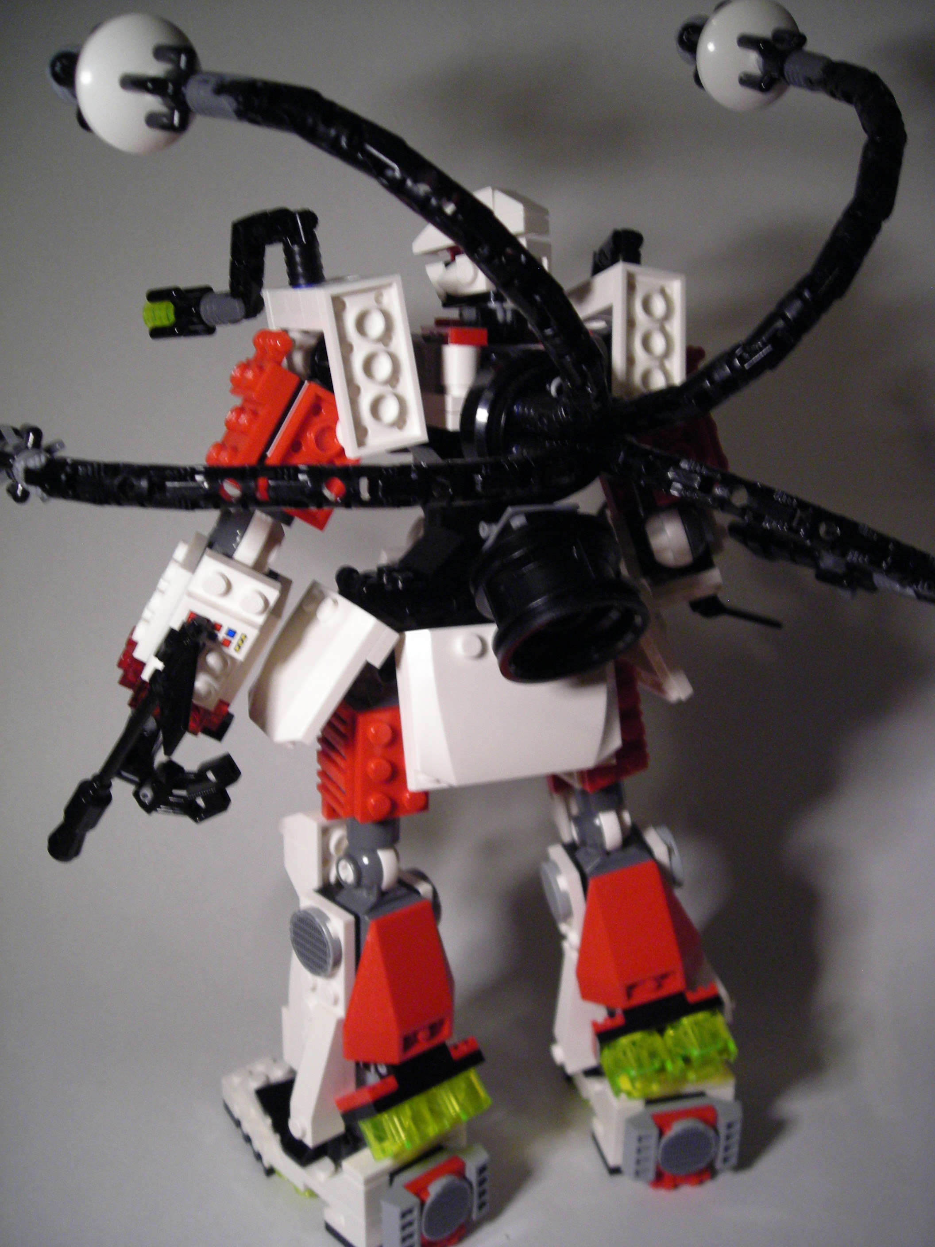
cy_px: 624
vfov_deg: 49.0
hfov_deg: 37.7
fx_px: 1369
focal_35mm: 38
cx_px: 468
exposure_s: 1/17.6
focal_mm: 6.3
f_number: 3.2
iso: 200
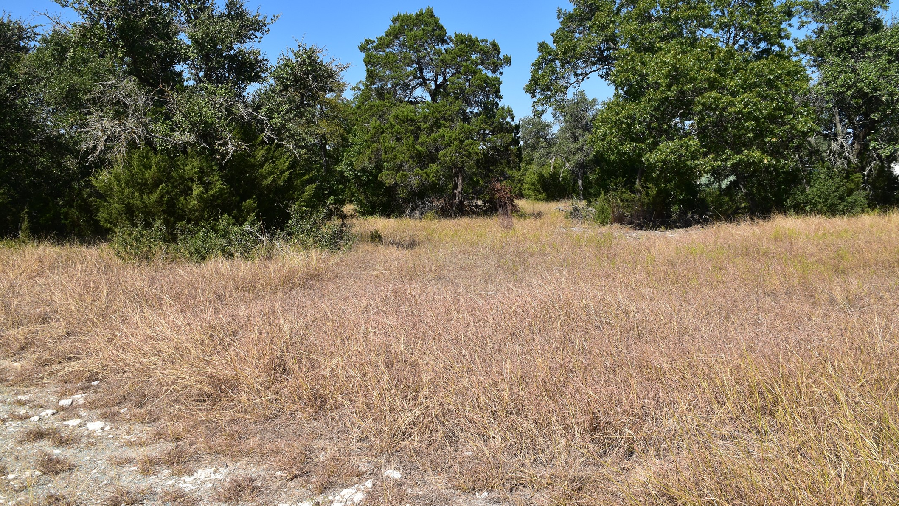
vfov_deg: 40.1
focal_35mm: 29
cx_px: 439
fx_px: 691
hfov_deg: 66.1
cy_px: 213
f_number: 11
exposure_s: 1/500
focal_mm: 18
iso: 400
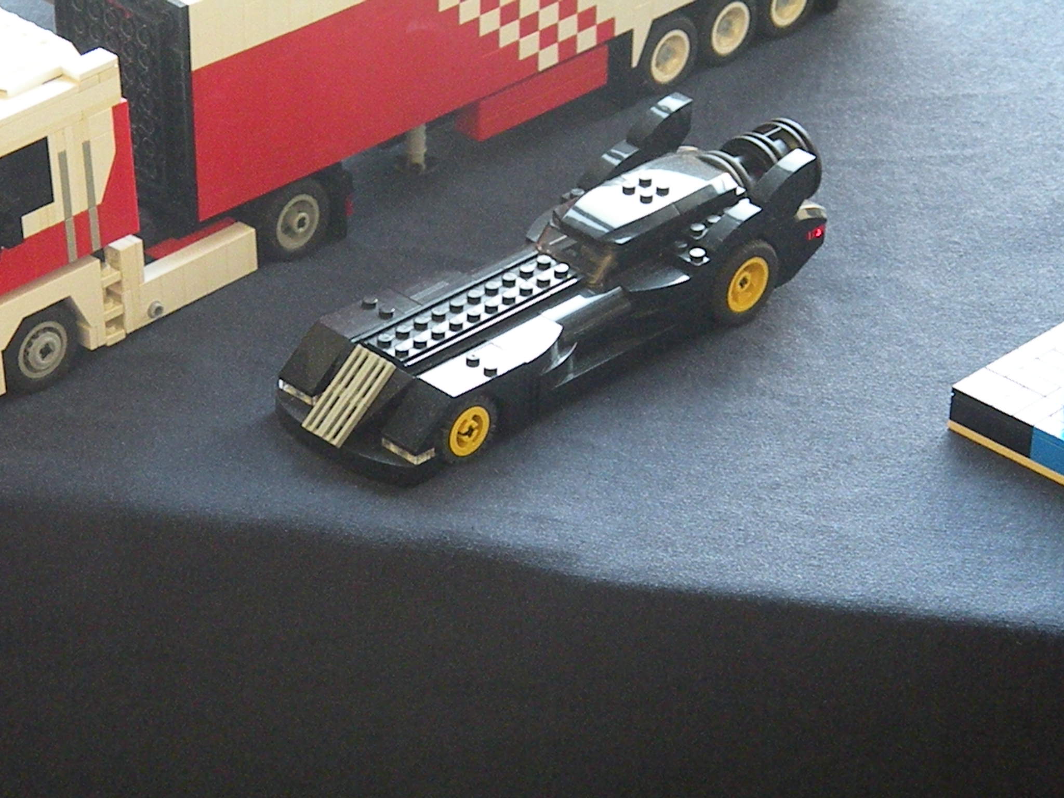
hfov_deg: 15.3
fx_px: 3965
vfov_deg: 11.5
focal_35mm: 129
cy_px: 399
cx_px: 532
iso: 1600
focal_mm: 22.9
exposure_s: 1/77.1
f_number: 4.5
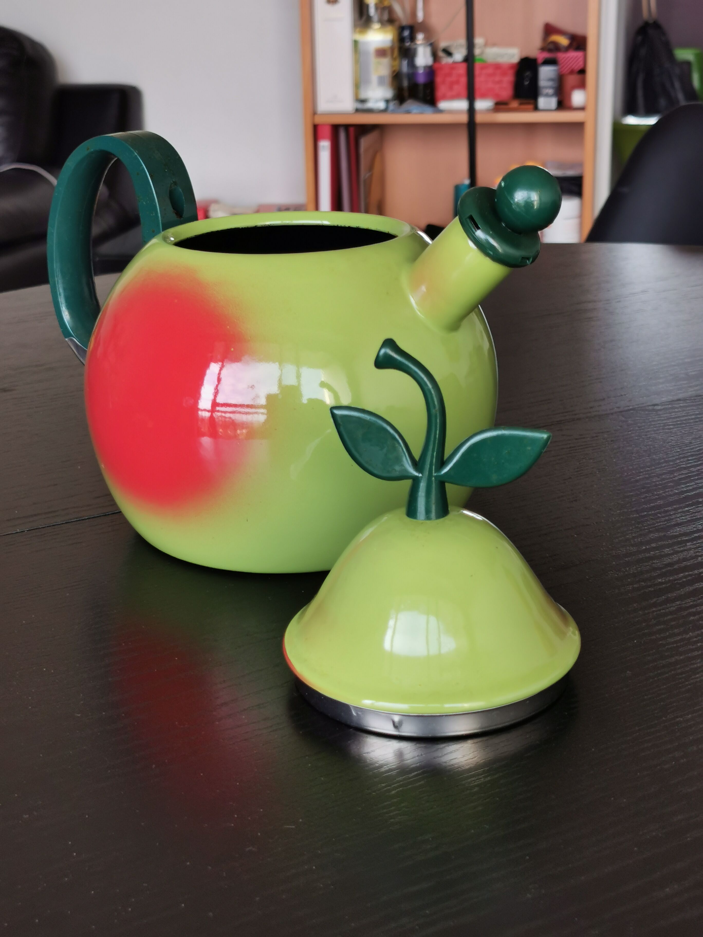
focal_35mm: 49
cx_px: 352
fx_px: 1327
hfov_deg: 29.7
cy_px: 468
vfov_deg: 38.9
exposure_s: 1/120
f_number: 1.6
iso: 64
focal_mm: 5.56
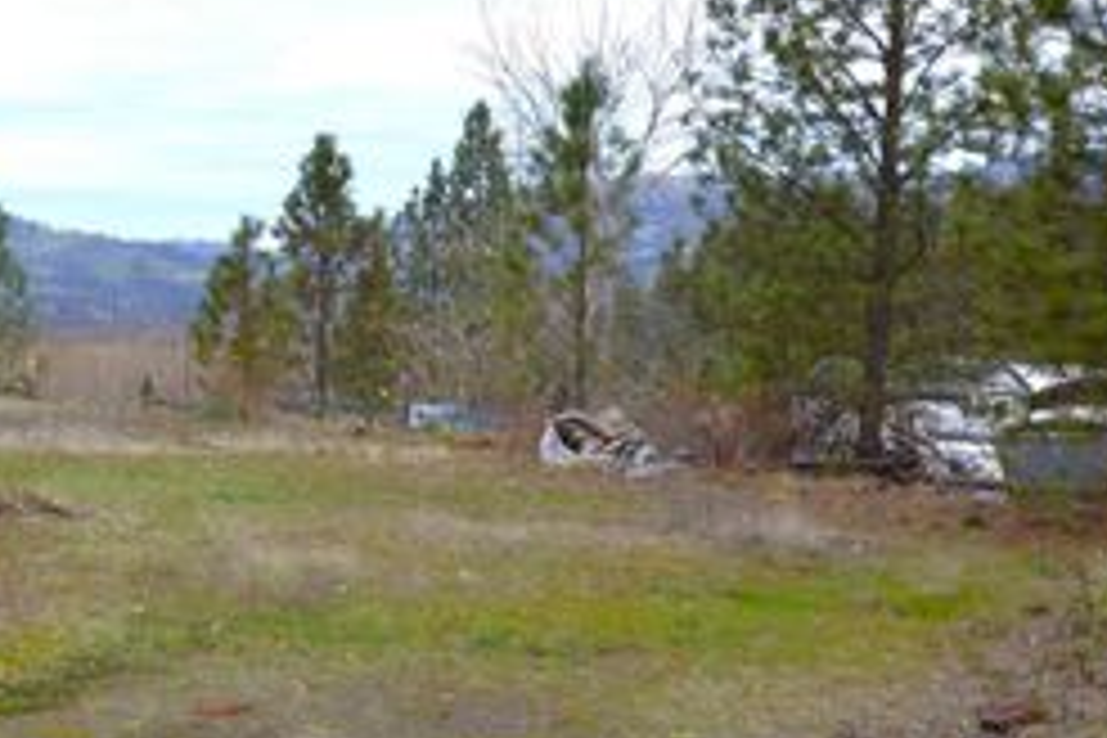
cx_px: 212
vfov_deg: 21.9
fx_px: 1876
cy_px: 603
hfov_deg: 32.0
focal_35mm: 61
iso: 400
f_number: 11
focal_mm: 20
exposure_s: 1/320
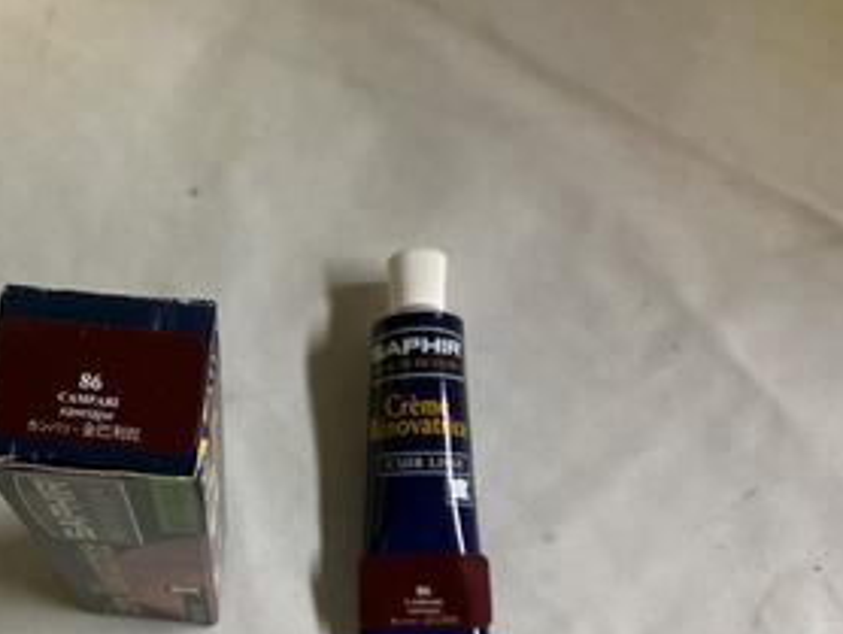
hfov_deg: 38.9
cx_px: 176
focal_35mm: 47
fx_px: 1146
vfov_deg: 30.2
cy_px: 504
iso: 125
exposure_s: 1/50
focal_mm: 3
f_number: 1.8
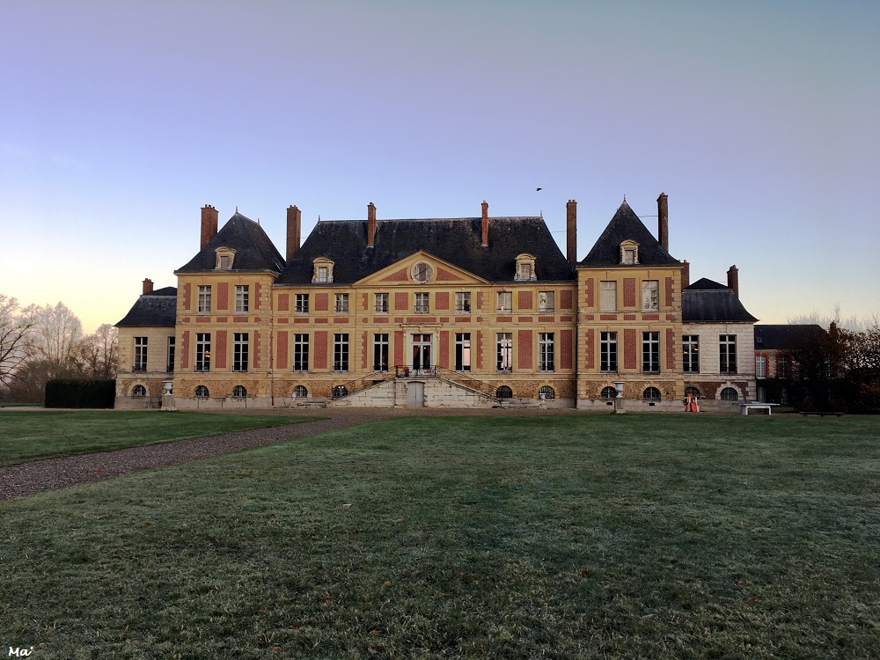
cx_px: 440
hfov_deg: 61.7
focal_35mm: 29
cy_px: 330
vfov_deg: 48.2
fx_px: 737
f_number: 2.2
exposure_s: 1/133
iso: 25
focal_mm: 4.15
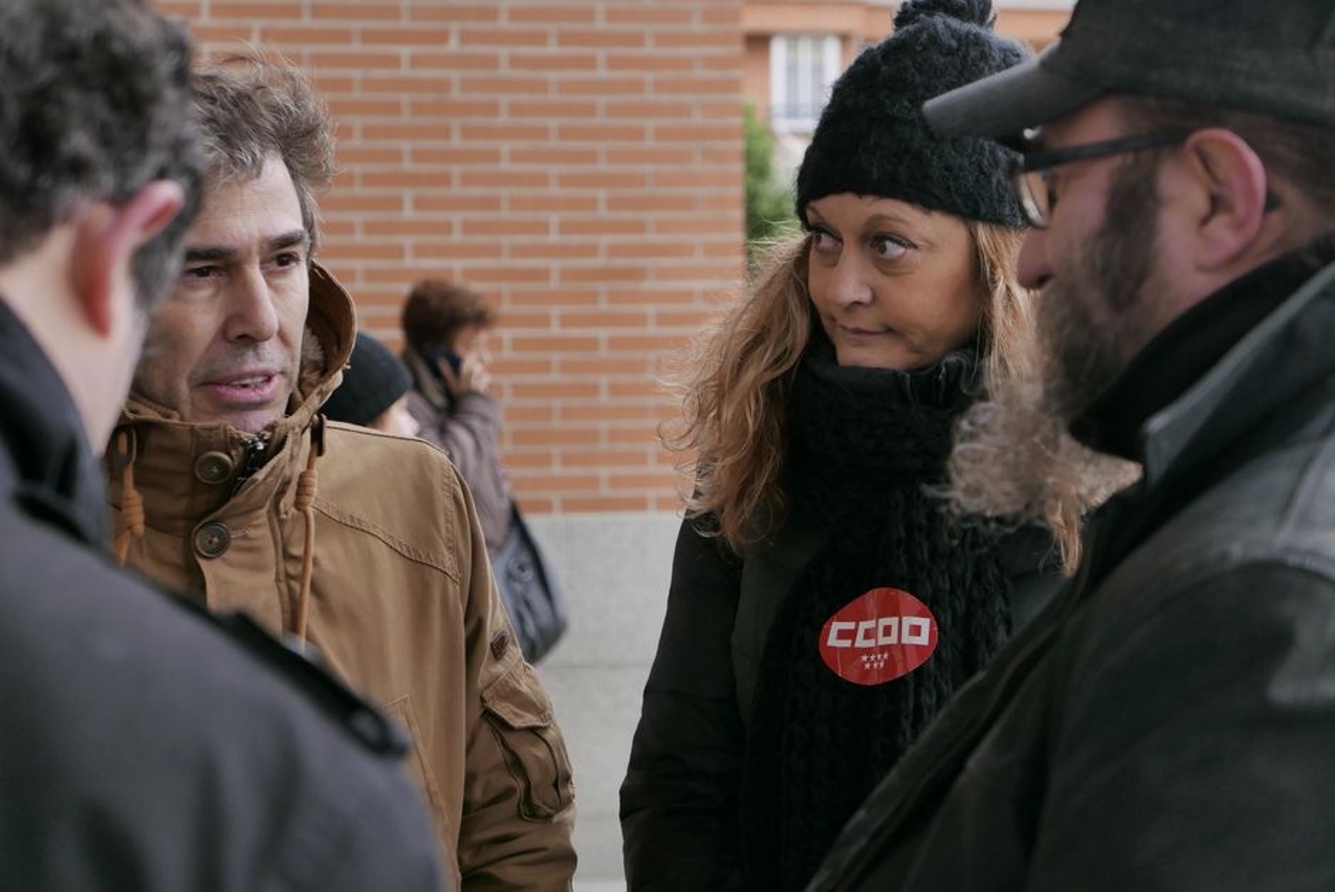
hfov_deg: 28.1
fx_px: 2672
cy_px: 446
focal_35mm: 72
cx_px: 668
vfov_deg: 19.0
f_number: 2.8
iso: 200
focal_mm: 32.6
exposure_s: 1/160
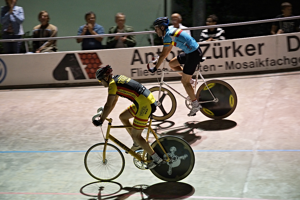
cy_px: 100
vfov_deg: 11.4
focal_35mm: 120
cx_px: 150
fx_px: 1000
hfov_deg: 17.1
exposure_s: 1/320
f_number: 2.8
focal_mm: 120
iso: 1250
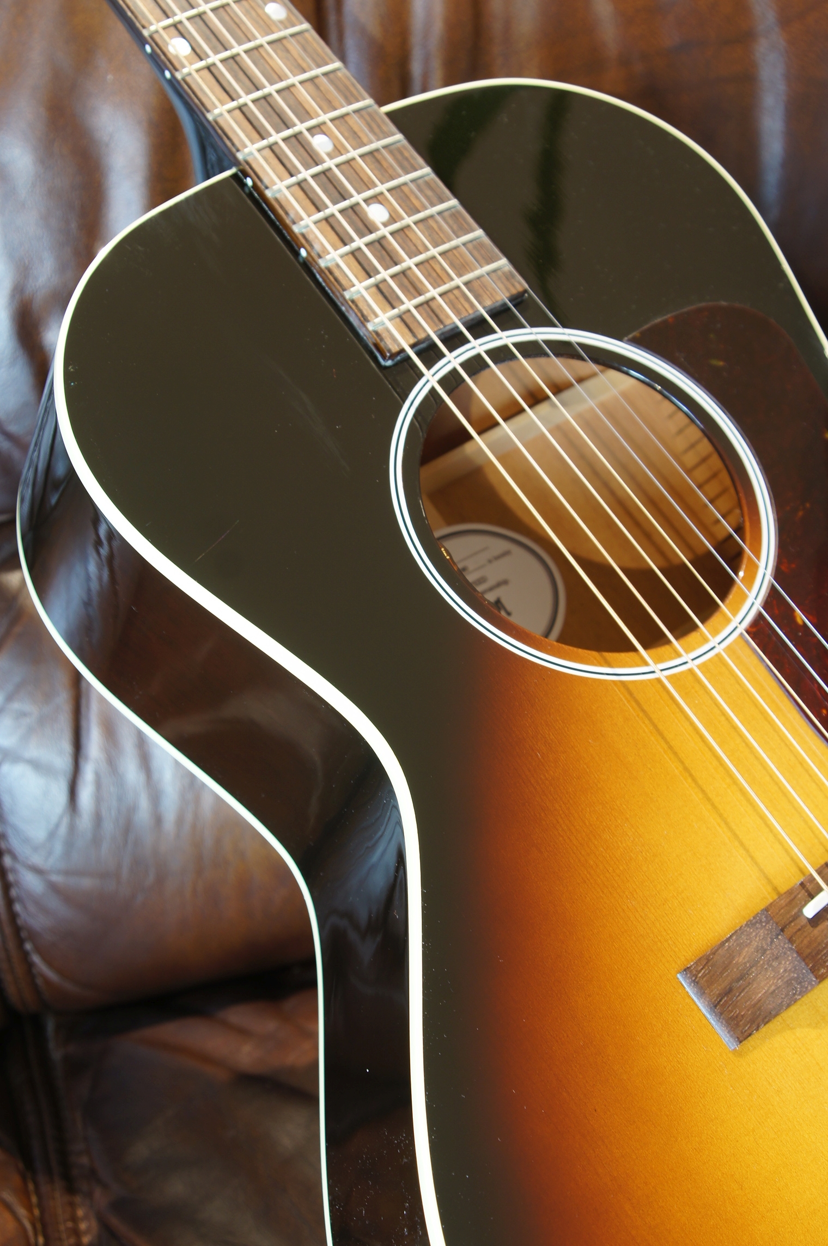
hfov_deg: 22.6
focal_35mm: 60
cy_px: 623
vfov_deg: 33.4
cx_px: 414
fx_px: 2075
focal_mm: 40
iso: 100
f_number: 7.1
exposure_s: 1/2.5
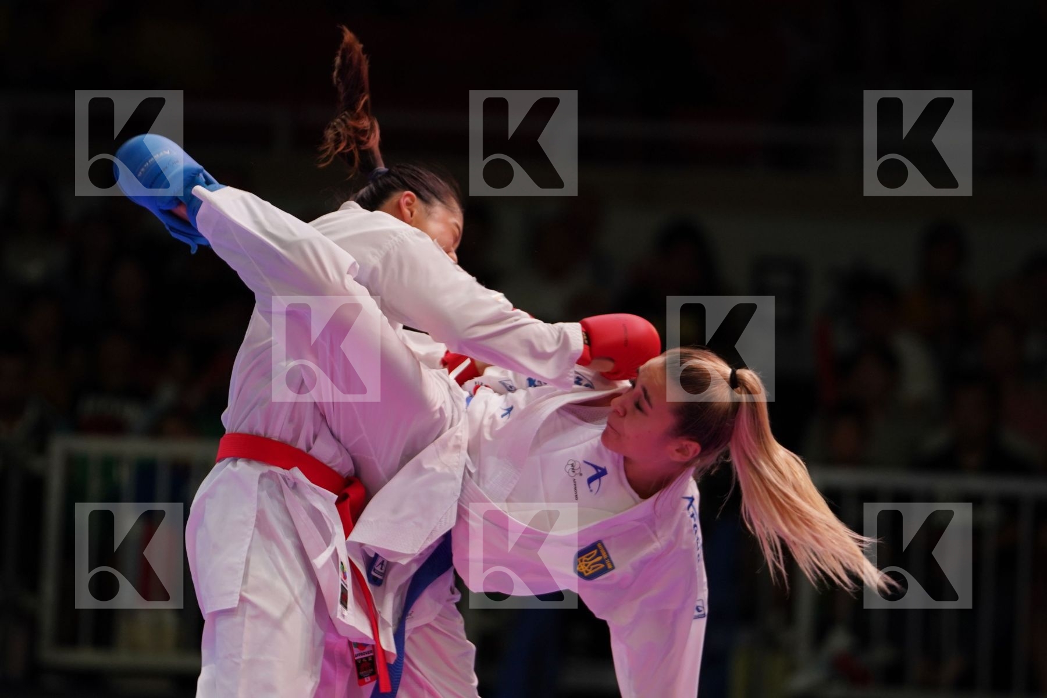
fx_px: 8637
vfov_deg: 4.6
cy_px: 349
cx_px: 524
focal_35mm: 297
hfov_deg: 6.9
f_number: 2.8
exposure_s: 1/1000
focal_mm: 198
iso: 800
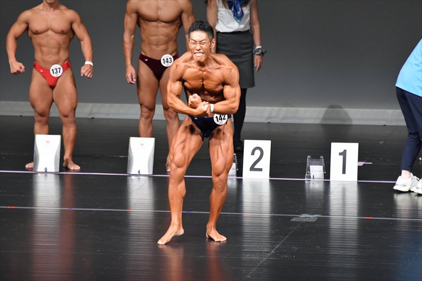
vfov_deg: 4.0
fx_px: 4042
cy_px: 140
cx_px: 211
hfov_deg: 6.0
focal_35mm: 345
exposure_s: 1/400
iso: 5000
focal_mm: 230
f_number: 5.6
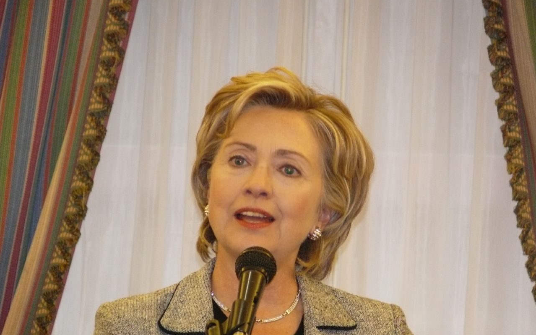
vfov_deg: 2.9
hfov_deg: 4.7
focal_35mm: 446
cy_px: 197
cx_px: 268
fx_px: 6516
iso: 400
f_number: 3.7
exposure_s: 1/30
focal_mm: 88.8
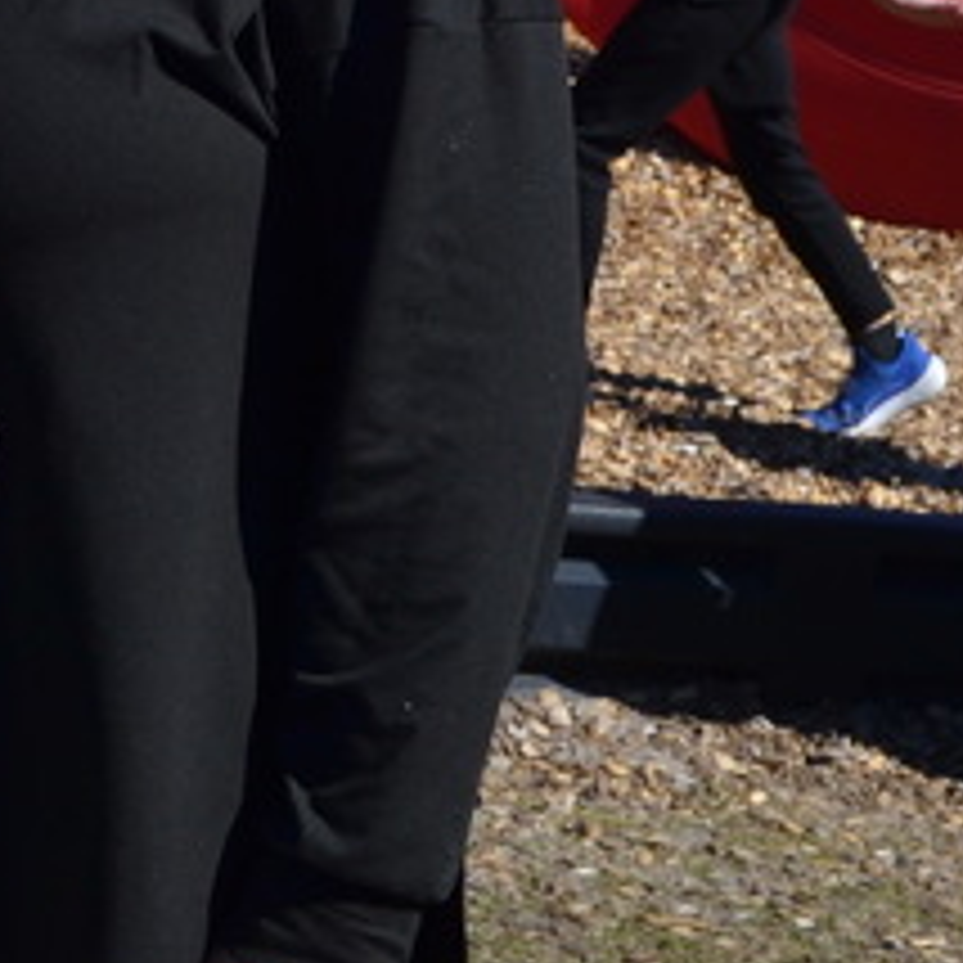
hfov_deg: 9.9
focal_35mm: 171
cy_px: 506
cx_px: -423
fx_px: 5382
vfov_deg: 10.2
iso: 100
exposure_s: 1/320
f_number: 9
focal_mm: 28
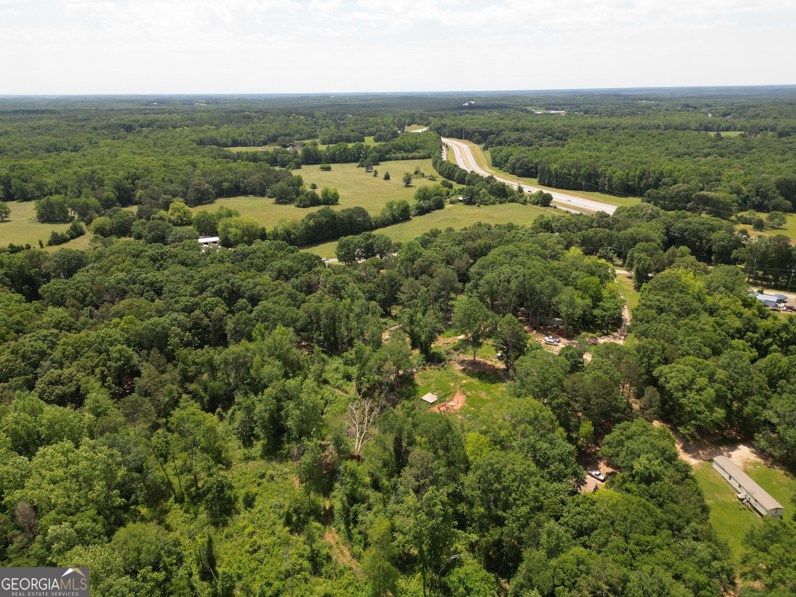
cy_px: 298
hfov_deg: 71.6
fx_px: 552
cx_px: 398
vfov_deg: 56.8
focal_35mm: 24
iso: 100
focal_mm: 6.72
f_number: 1.7
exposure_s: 1/25
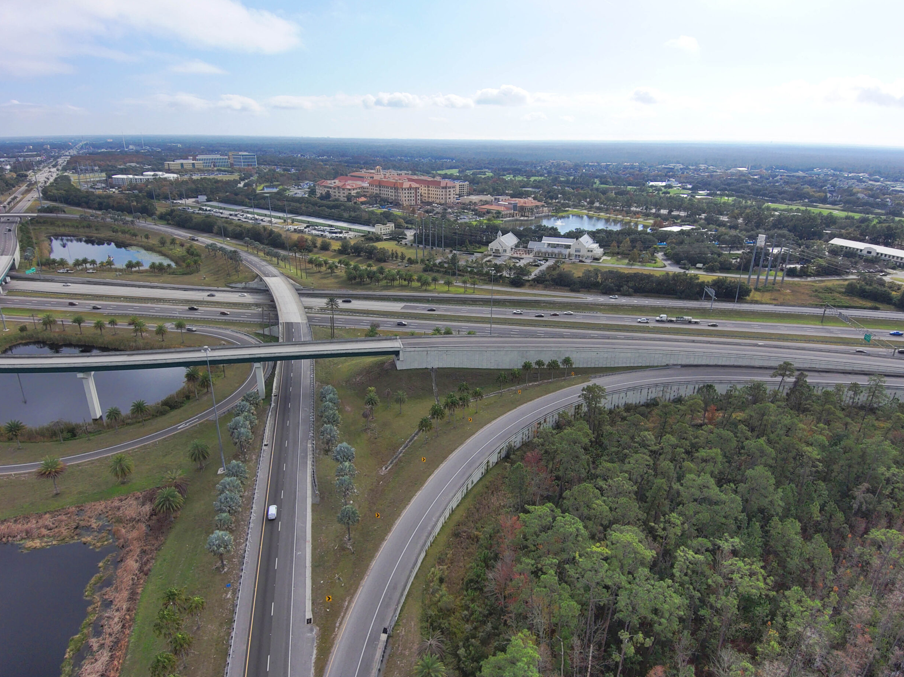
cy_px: 351
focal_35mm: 22
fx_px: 574
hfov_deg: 76.4
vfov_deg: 61.1
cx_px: 461
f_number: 2.8
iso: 102
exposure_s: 1/2368
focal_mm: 3.7
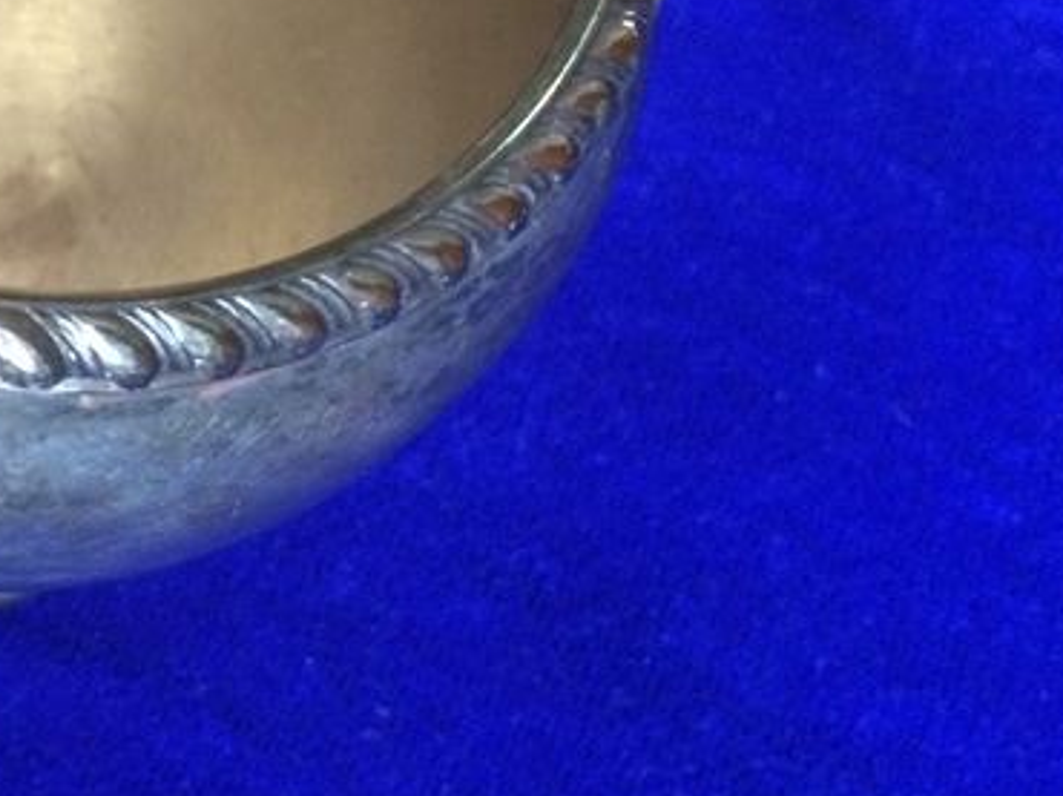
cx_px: 9
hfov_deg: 25.4
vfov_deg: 19.1
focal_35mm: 73
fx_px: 2240
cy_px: -134
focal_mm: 4.12
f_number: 2.2
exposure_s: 1/17
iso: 320
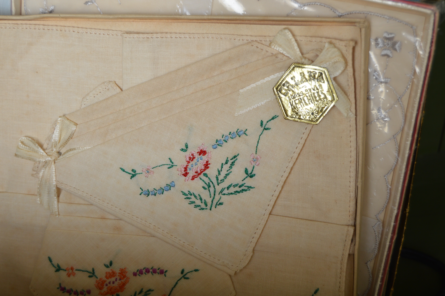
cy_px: 148
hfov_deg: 33.4
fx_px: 741
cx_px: 222
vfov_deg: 22.6
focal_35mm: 60
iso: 200
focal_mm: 40
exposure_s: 1/200
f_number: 5
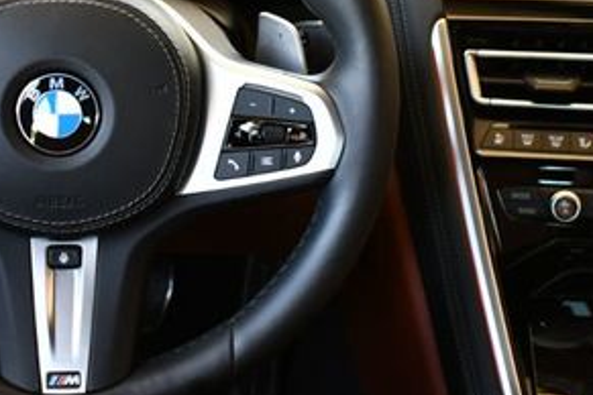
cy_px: 127
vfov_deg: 15.5
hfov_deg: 23.1
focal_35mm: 88
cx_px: 326
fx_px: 1449
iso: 800
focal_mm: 20
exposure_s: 1/200
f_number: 3.8
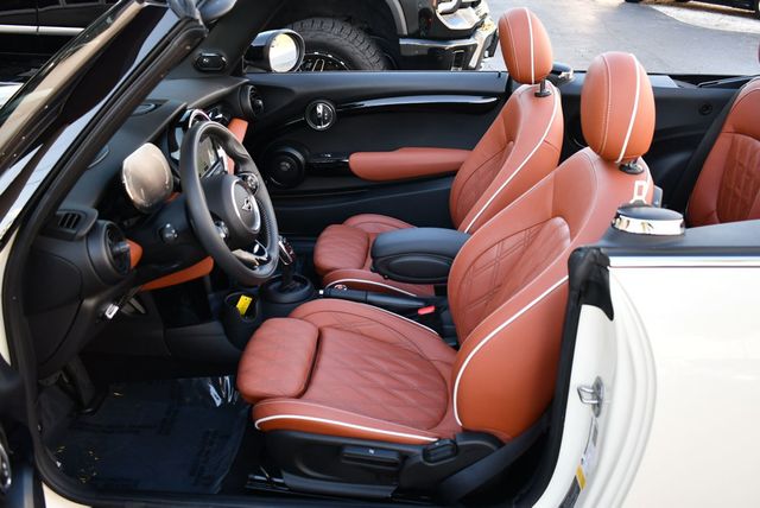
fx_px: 761
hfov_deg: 53.1
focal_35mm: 36
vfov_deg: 36.9
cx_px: 380
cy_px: 254
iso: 450
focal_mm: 18
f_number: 3.5
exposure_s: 1/250
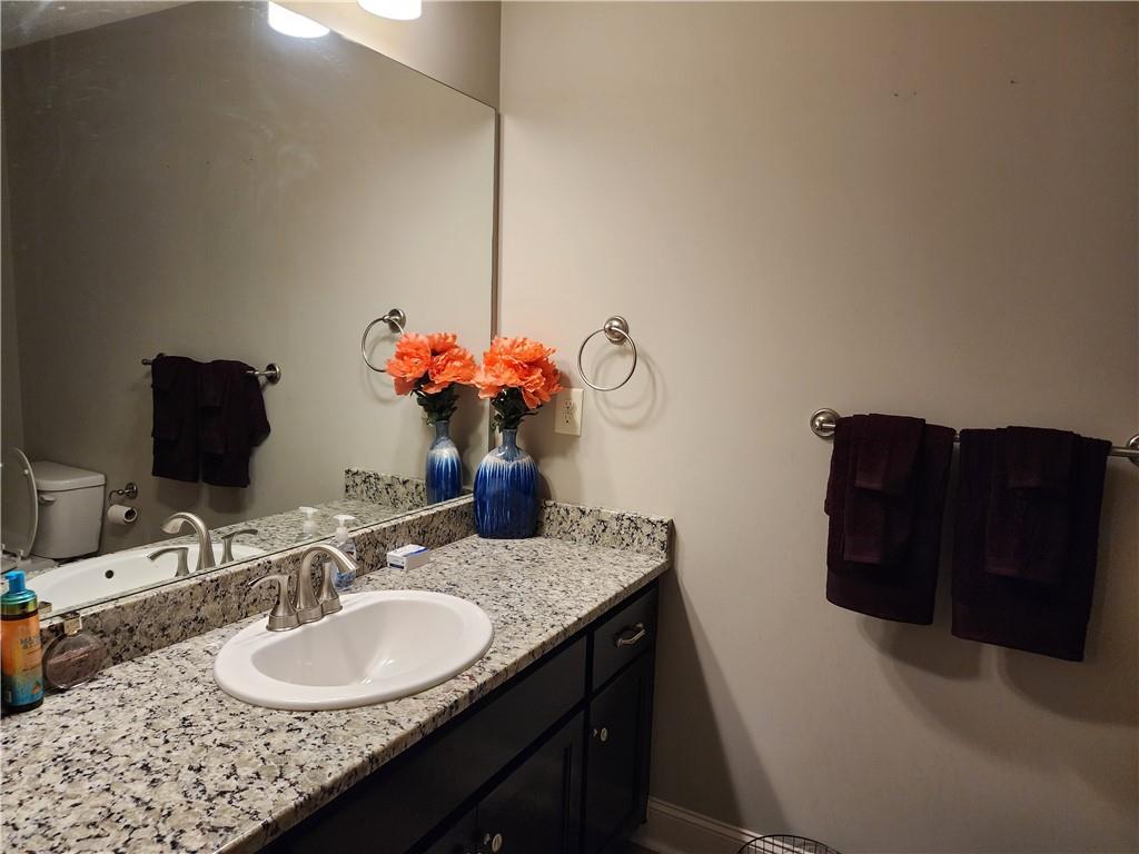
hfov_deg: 73.9
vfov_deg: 58.9
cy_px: 427
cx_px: 570
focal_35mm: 23
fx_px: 757
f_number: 1.8
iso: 400
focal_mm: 6.4
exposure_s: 1/120
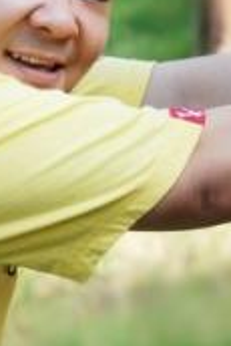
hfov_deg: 5.0
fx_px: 2622
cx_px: 84
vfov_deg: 7.5
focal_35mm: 273
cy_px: 201
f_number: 6.3
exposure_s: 1/200
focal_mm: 70
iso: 400
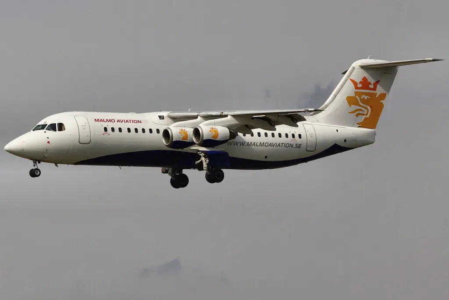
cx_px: 224
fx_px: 4680
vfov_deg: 3.7
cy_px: 150
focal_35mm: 375
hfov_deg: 5.5
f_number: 8
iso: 200
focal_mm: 250
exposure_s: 1/1600
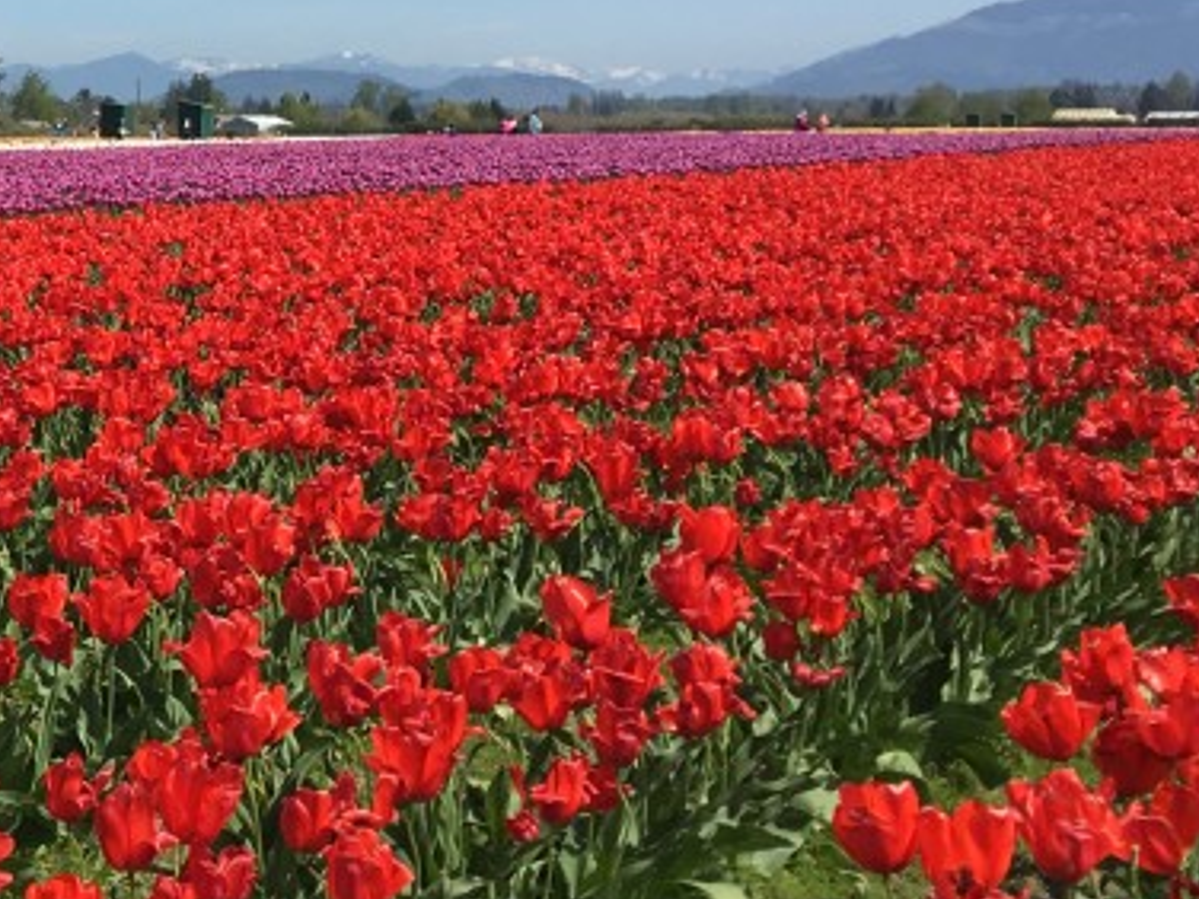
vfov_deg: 18.4
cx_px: -277
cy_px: 115
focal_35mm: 79
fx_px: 2736
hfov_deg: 22.6
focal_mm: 4.15
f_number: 2.2
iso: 25
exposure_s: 1/1508
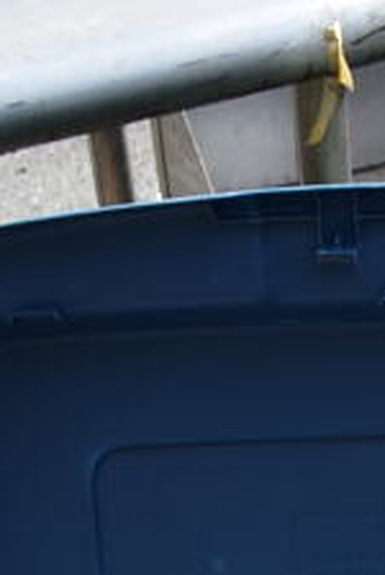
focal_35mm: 110
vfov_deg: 15.2
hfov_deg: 12.2
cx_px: 447
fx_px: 1759
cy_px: 1128
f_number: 6.3
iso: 100
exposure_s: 1/160
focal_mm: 18
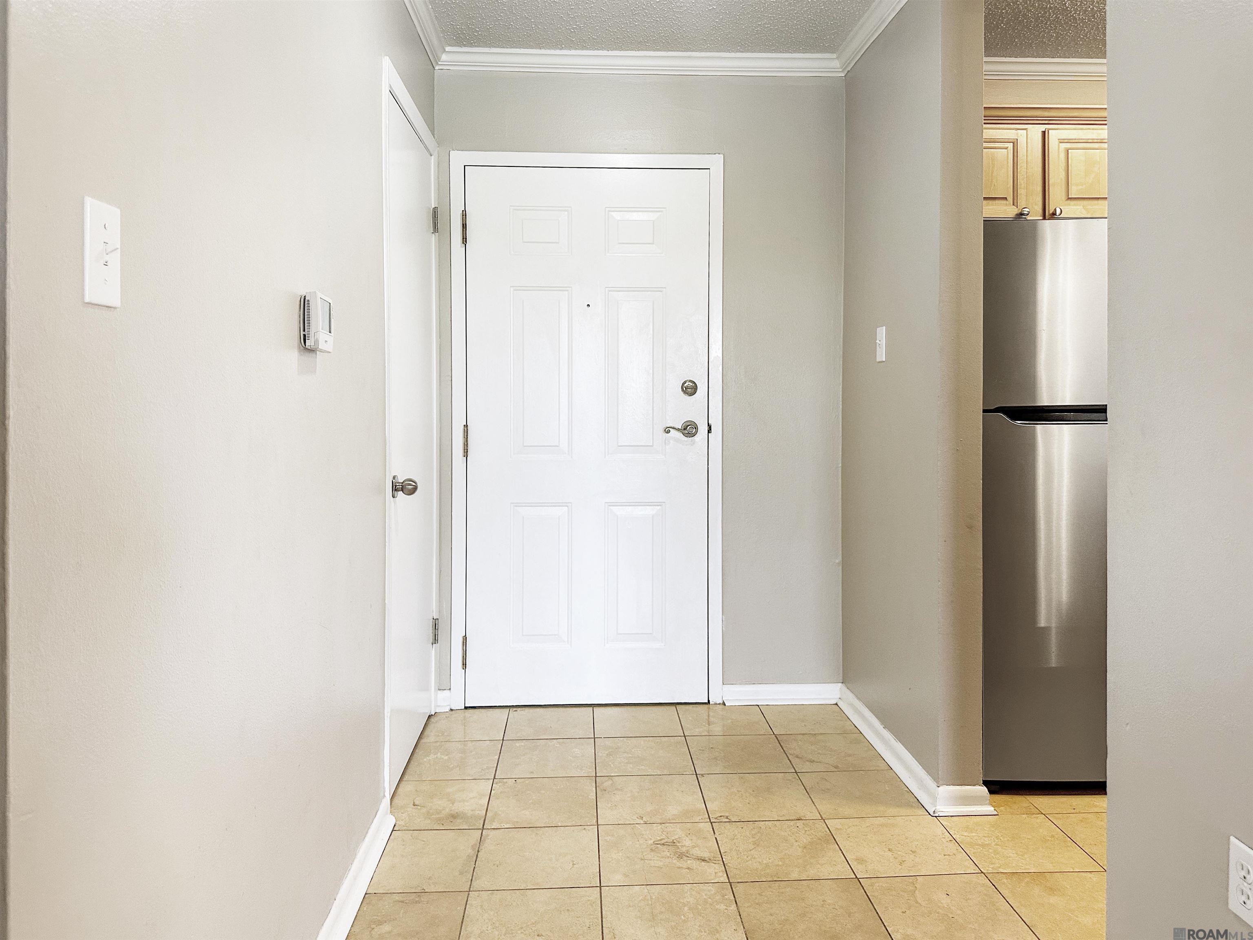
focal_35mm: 24
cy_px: 470
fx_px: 869
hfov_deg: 71.6
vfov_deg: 56.8
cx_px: 626
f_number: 1.78
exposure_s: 1/120
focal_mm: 6.86
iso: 200
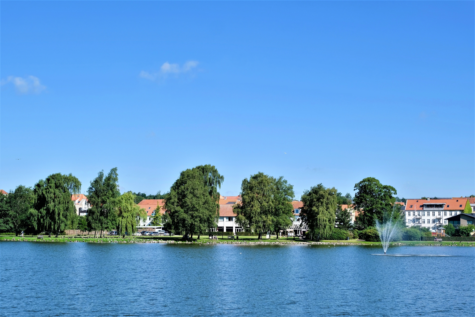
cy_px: 158
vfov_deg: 24.2
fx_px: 739
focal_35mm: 56
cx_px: 238
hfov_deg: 35.6
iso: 160
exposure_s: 1/450
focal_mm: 37.6
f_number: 5.6
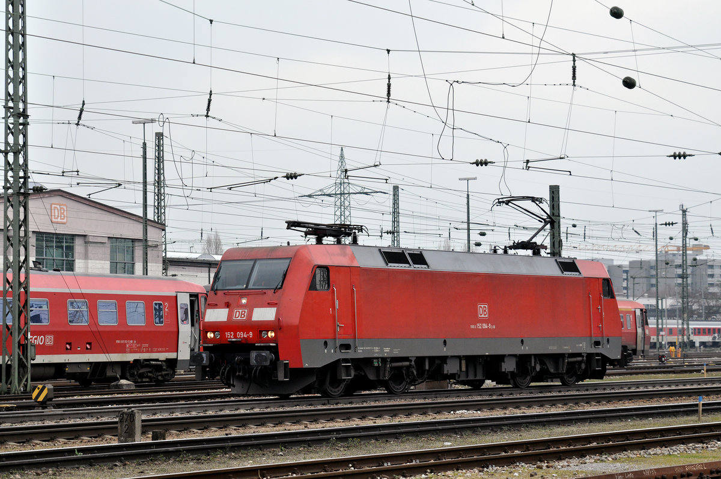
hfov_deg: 19.5
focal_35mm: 105
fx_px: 2100
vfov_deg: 13.0
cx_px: 360
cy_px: 240
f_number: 4.5
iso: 400
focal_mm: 70
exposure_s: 1/1000
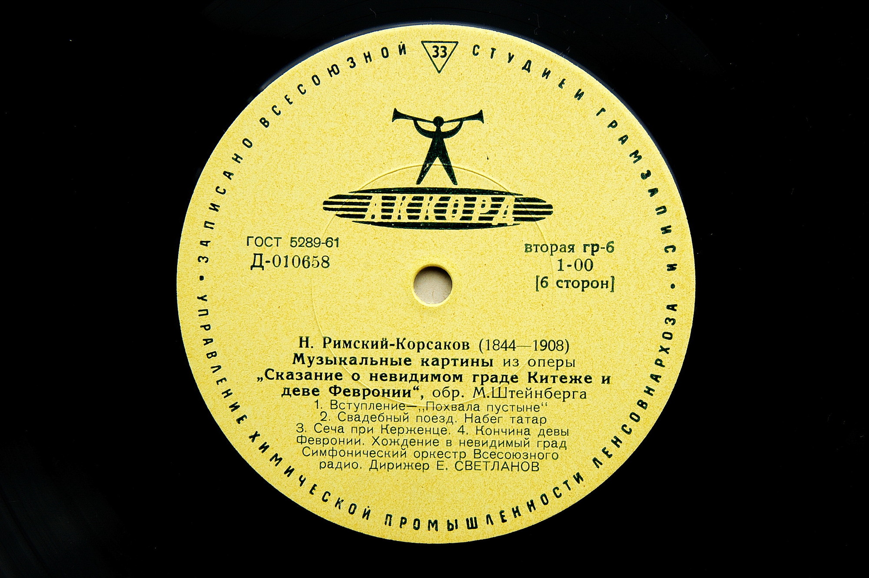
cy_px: 289
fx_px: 1266
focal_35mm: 52
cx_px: 434
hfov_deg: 37.9
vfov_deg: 25.7
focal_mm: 35
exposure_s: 1/160
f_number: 6.3
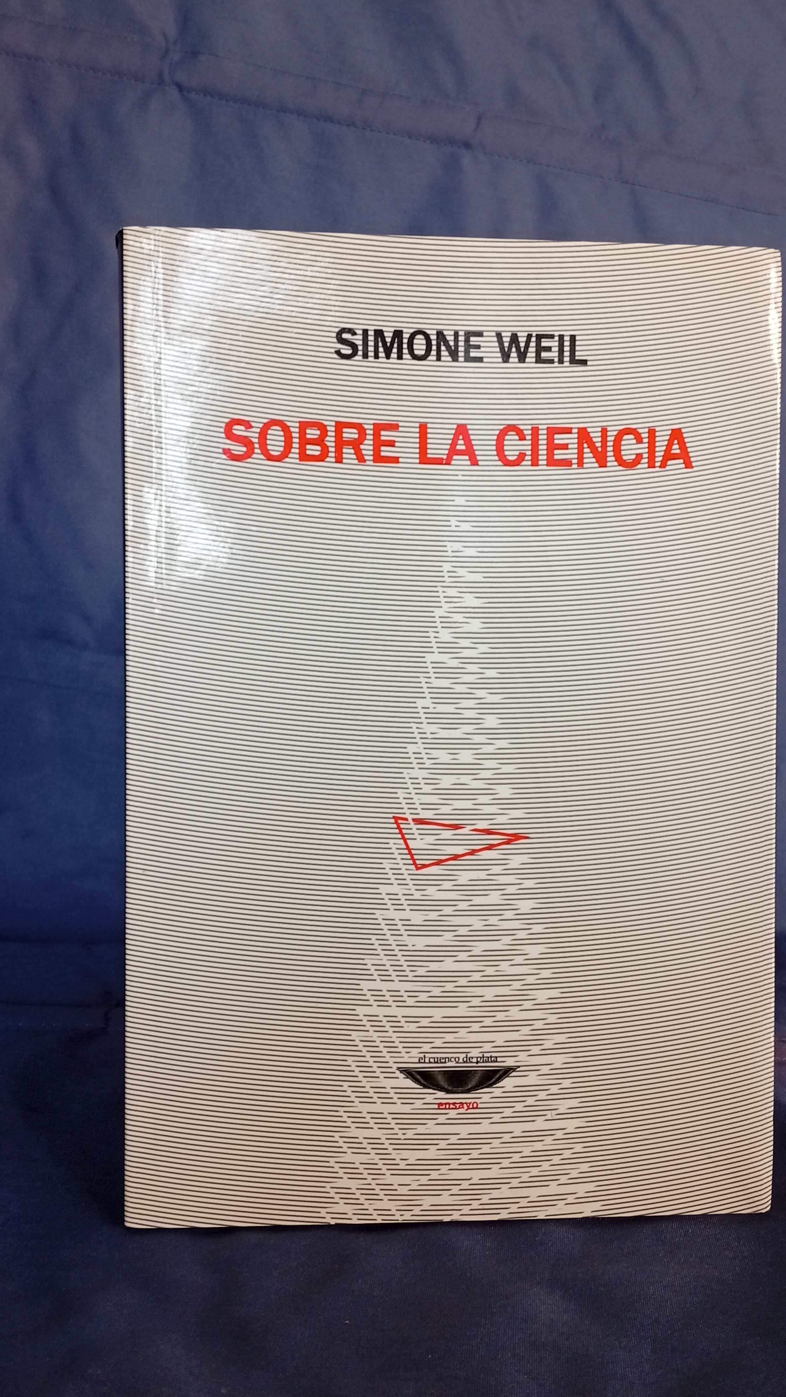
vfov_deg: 51.6
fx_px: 1445
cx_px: 429
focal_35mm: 39
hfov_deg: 30.4
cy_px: 693
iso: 129
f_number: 1.8
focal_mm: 3.98
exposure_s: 1/50
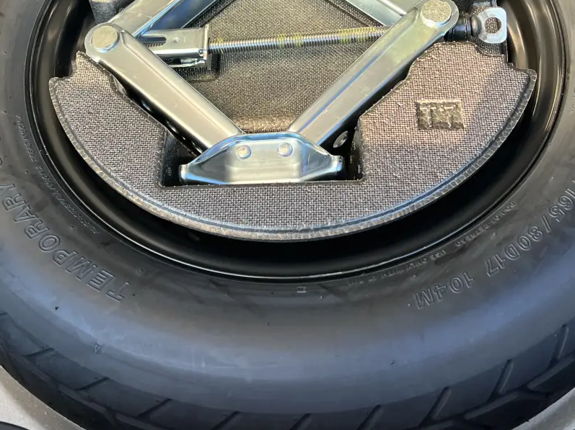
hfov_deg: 40.4
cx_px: 273
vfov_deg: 30.2
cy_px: 92
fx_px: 780
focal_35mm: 47
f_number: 1.5
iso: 64
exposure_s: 1/148
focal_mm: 5.7
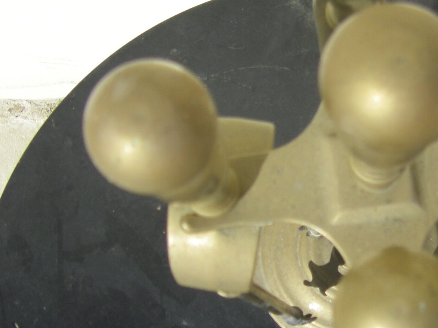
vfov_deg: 16.4
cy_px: 227
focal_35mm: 90
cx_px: 396
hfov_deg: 21.3
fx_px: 1139
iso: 64
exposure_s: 1/200
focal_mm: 6.3
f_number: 7
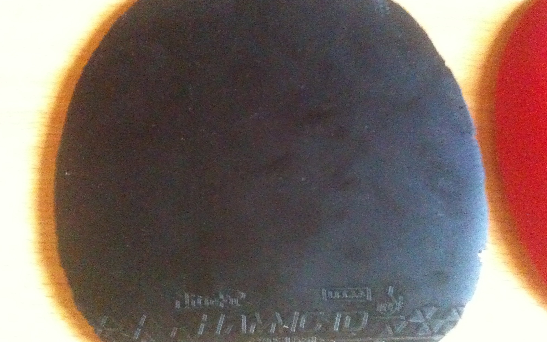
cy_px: 161
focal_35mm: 38
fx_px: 566
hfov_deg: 51.5
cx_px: 272
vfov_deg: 33.6
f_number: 2.8
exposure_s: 1/10
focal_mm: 3.85
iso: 1000
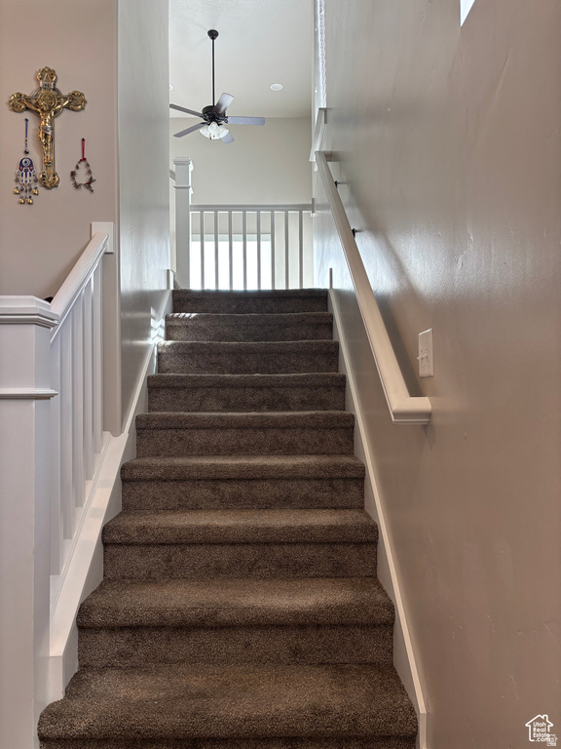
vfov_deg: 67.3
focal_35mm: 26
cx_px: 280
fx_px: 562
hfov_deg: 53.1
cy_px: 374
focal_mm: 5.96
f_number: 1.6
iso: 125
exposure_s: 1/120
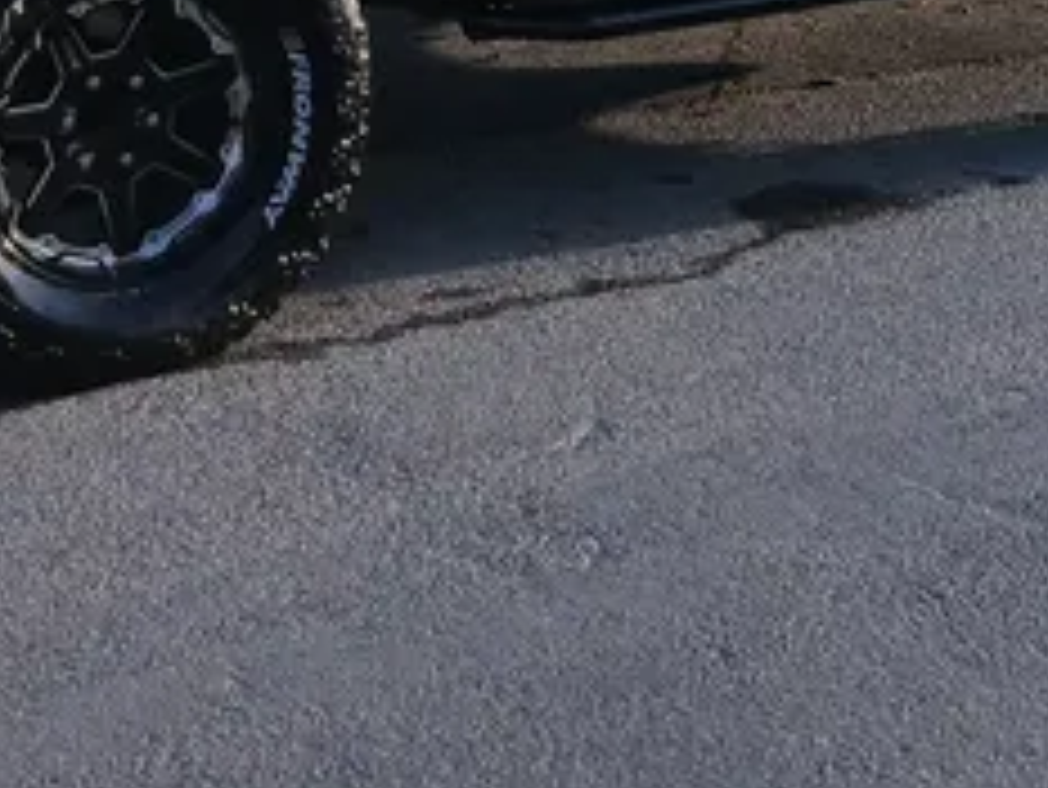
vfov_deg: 13.2
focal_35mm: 107
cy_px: -306
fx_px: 3241
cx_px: 981
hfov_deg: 18.0
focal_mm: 3.98
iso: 20
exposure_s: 1/351
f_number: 1.8
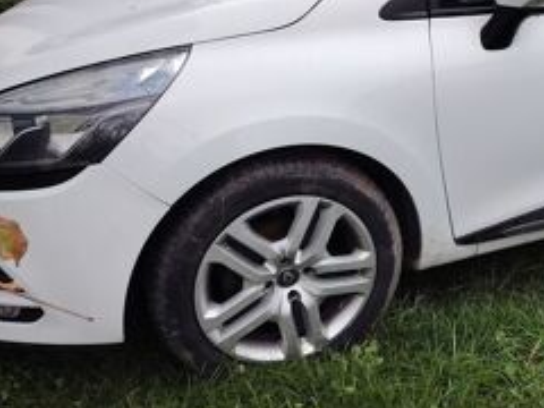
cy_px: 116
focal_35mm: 48
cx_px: 467
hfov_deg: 37.6
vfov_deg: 29.9
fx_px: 754
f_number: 1.75
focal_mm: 5.25
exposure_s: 1/119
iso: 100
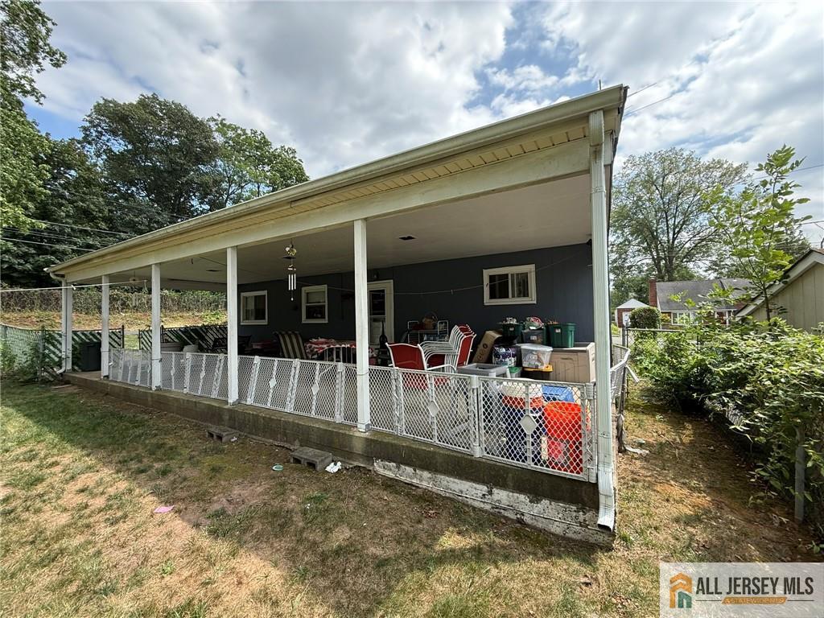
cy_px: 309
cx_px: 412
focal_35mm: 14
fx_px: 333
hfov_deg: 102.1
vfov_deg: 85.7
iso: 50
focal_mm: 2.22
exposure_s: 1/400
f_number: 2.2
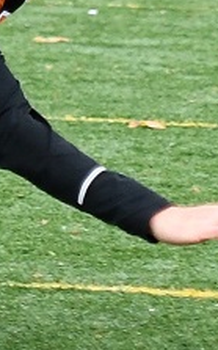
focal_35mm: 704
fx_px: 6710
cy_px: -159
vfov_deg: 3.0
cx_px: 306
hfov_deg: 1.9
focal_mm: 95
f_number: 2.8
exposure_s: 1/1000
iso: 800
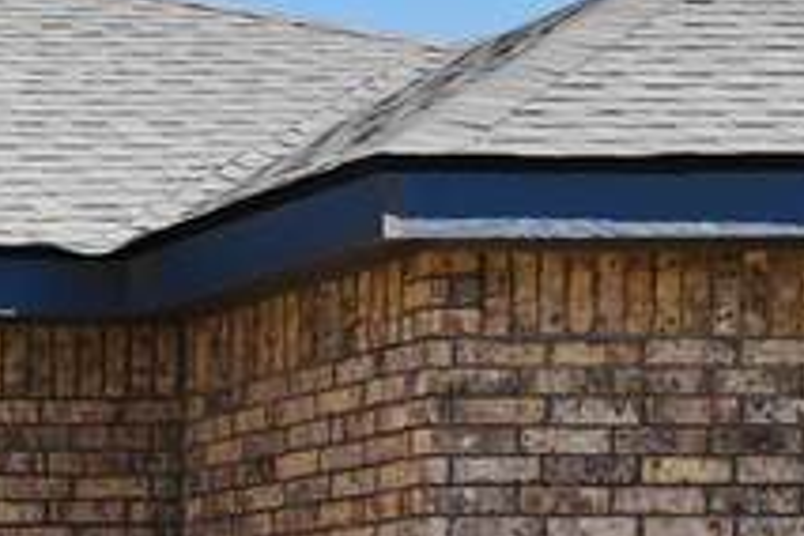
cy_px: 915
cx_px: -1287
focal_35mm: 135
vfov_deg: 9.7
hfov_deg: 11.6
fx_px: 3015
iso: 100
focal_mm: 15
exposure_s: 1/640
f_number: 5
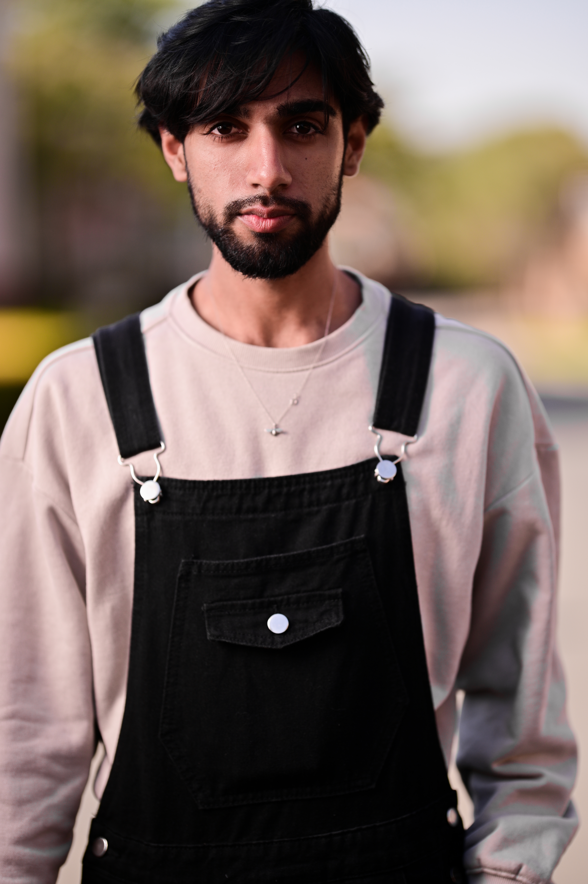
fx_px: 2576
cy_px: 442
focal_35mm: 105
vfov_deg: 19.5
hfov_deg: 13.0
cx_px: 294
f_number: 1.4
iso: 80
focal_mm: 105
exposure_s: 1/2500
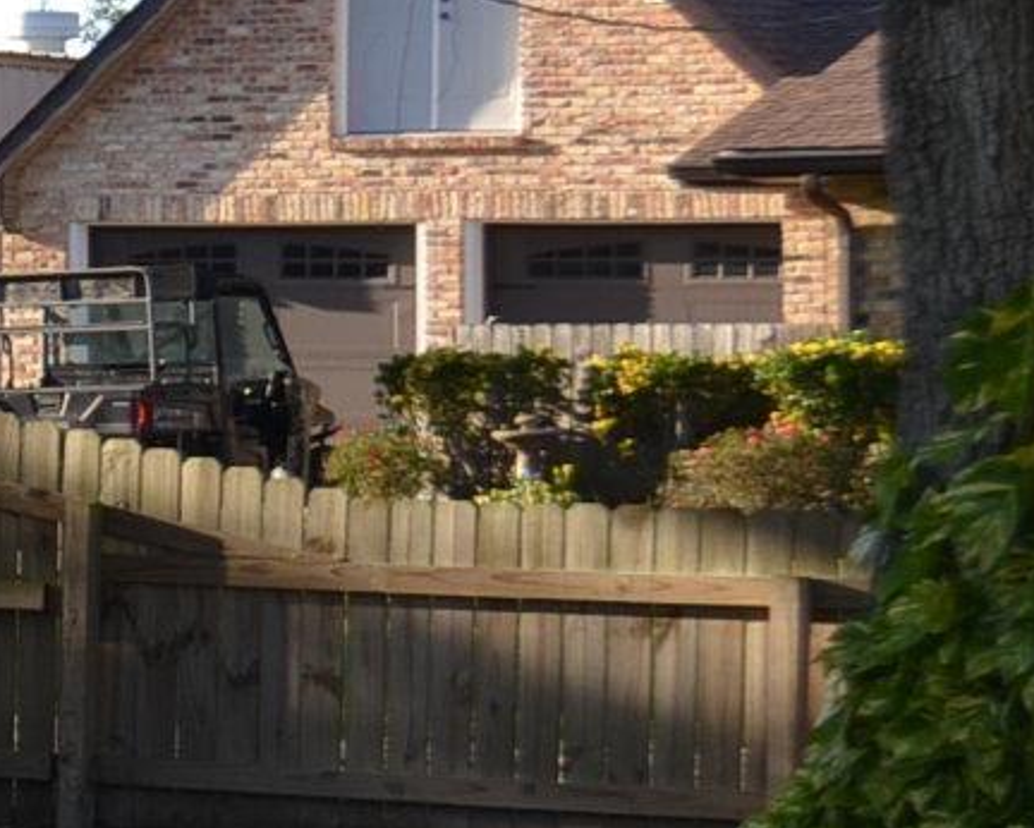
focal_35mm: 210
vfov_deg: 7.4
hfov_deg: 8.7
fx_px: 6429
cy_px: 184
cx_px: -1087
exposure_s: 1/200
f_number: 5
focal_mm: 28
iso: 100
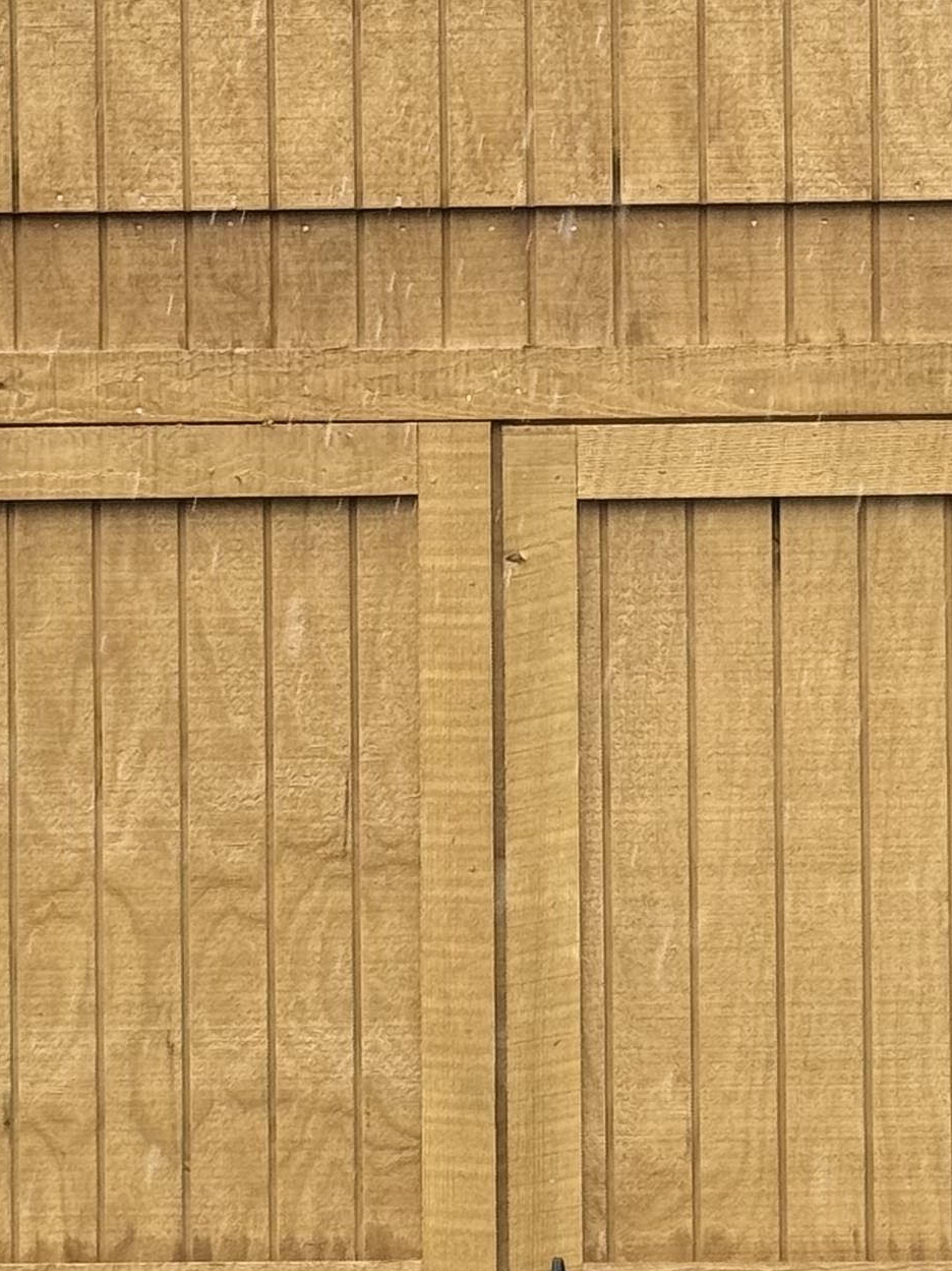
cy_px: 829
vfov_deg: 12.7
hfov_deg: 9.6
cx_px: 525
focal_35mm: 155
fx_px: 5687
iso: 64
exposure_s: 1/495
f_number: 1.78
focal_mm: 6.86
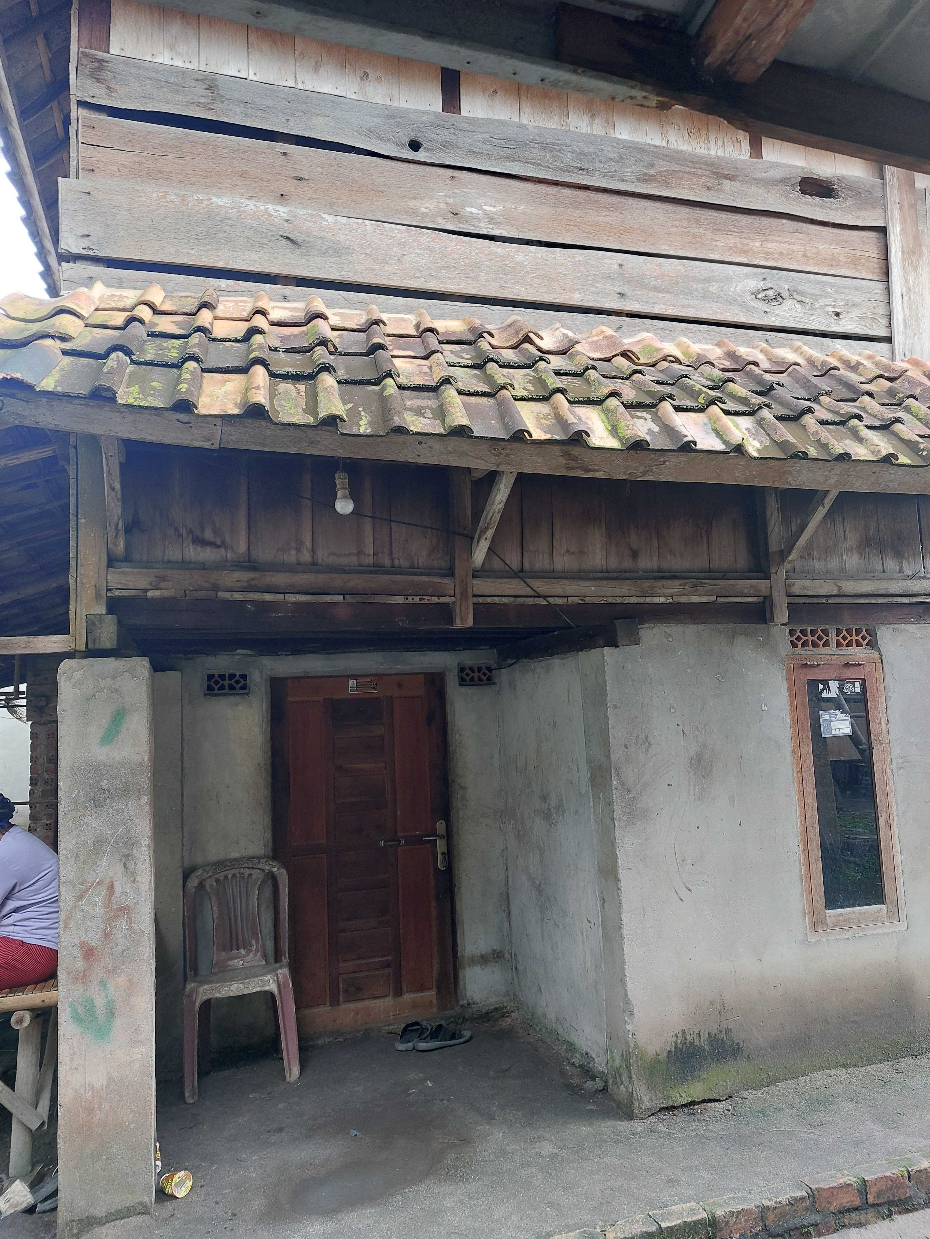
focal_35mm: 25
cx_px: 465
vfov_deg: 69.4
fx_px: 896
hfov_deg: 54.9
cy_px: 620
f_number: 1.8
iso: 100
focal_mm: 5.23
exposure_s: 1/60.2
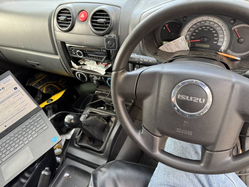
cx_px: 124
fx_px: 173
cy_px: 94
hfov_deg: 71.6
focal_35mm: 24
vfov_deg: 56.8
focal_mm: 6.76
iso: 200
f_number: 1.78
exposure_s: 1/121
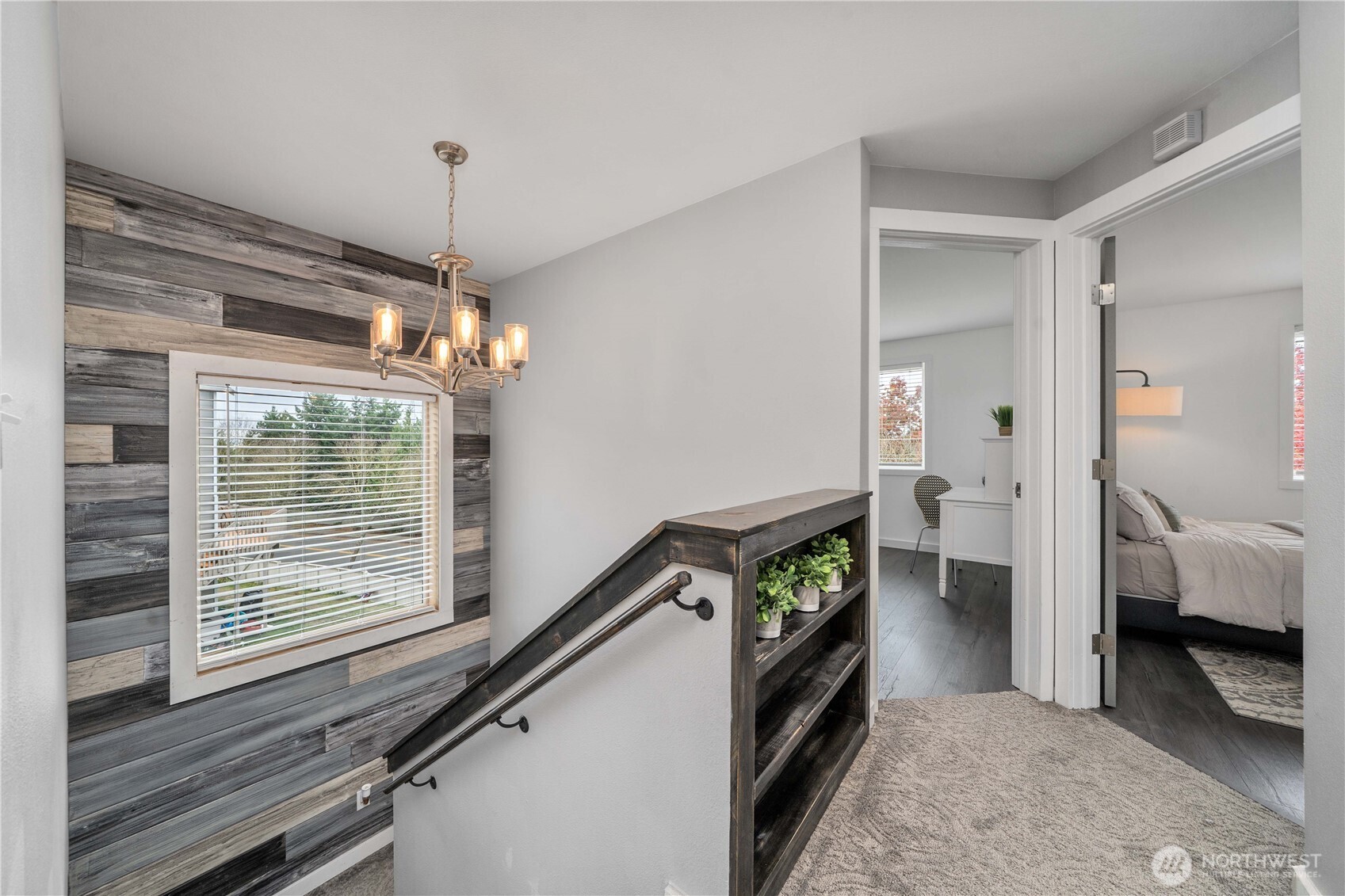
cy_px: 448
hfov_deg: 112.6
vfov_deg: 90.0
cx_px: 672
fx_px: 448
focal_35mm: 12
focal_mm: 12
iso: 2000
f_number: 8
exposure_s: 1/15
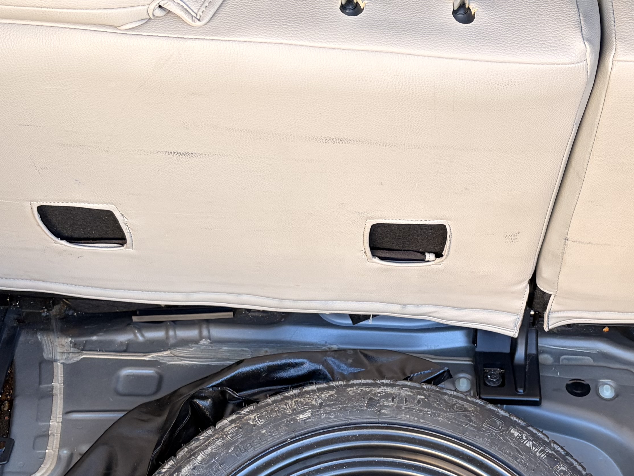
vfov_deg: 21.8
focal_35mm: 67
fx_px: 1227
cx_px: 385
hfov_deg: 28.9
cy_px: 319
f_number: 1.6
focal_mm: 5.96
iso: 50
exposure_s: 1/122
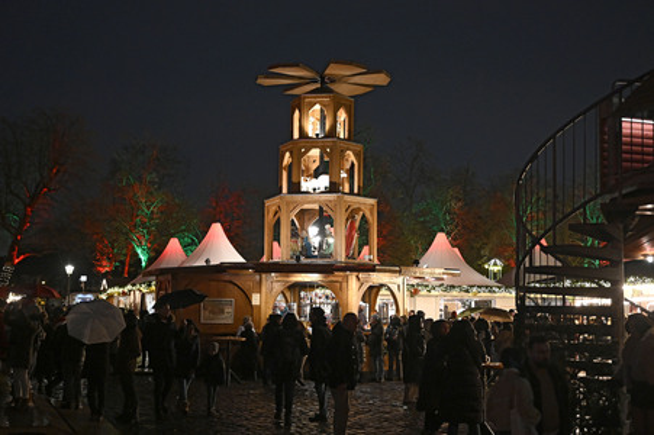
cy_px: 218
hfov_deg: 42.8
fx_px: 835
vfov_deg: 29.2
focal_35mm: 46
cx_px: 327
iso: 3200
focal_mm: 46
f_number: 2.8
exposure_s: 1/125
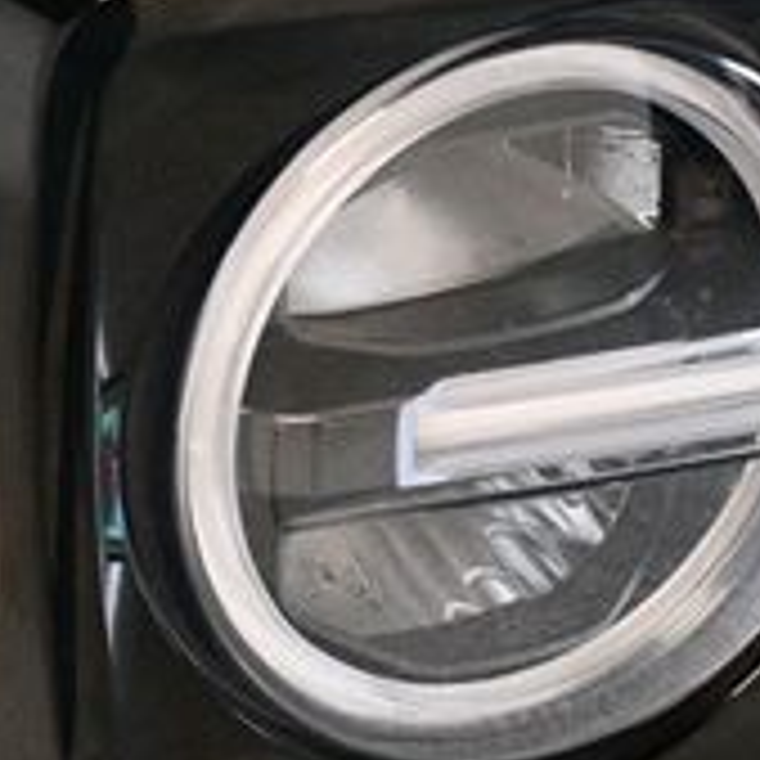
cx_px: 274
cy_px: 508
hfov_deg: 11.3
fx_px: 3825
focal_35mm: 154
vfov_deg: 11.3
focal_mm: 32
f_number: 4
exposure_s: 1/100
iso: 3200
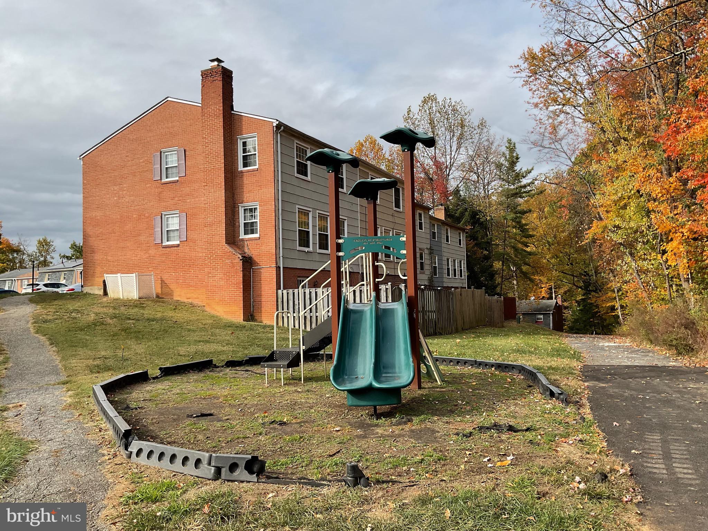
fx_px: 593
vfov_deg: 48.2
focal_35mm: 29
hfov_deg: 61.7
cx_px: 354
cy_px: 266
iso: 16
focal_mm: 3
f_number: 1.8
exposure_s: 1/1279
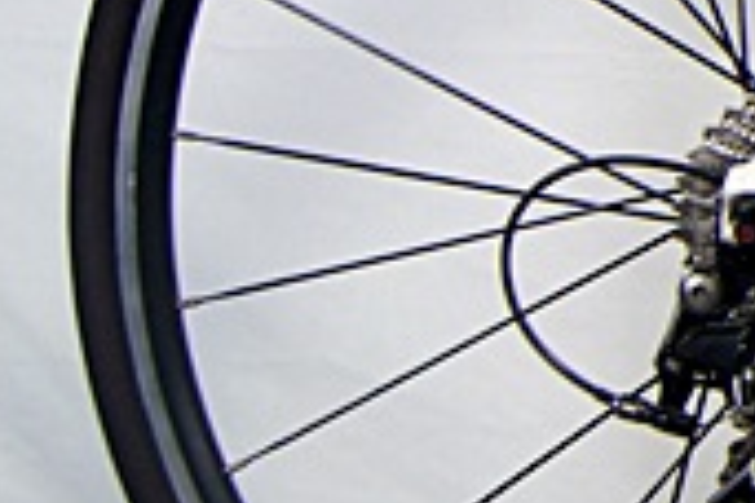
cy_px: -252
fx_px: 3313
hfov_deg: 10.7
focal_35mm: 158
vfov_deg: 8.5
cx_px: 1925
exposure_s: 1/60
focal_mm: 20
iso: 200
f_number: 3.5
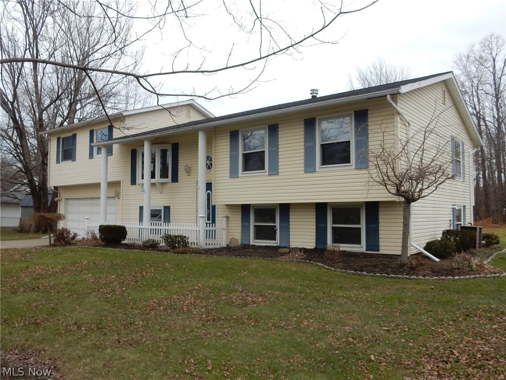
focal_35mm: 30
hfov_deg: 60.0
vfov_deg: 46.8
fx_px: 439
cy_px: 190
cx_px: 253
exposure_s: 1/320
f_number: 4
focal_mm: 5.4
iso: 125
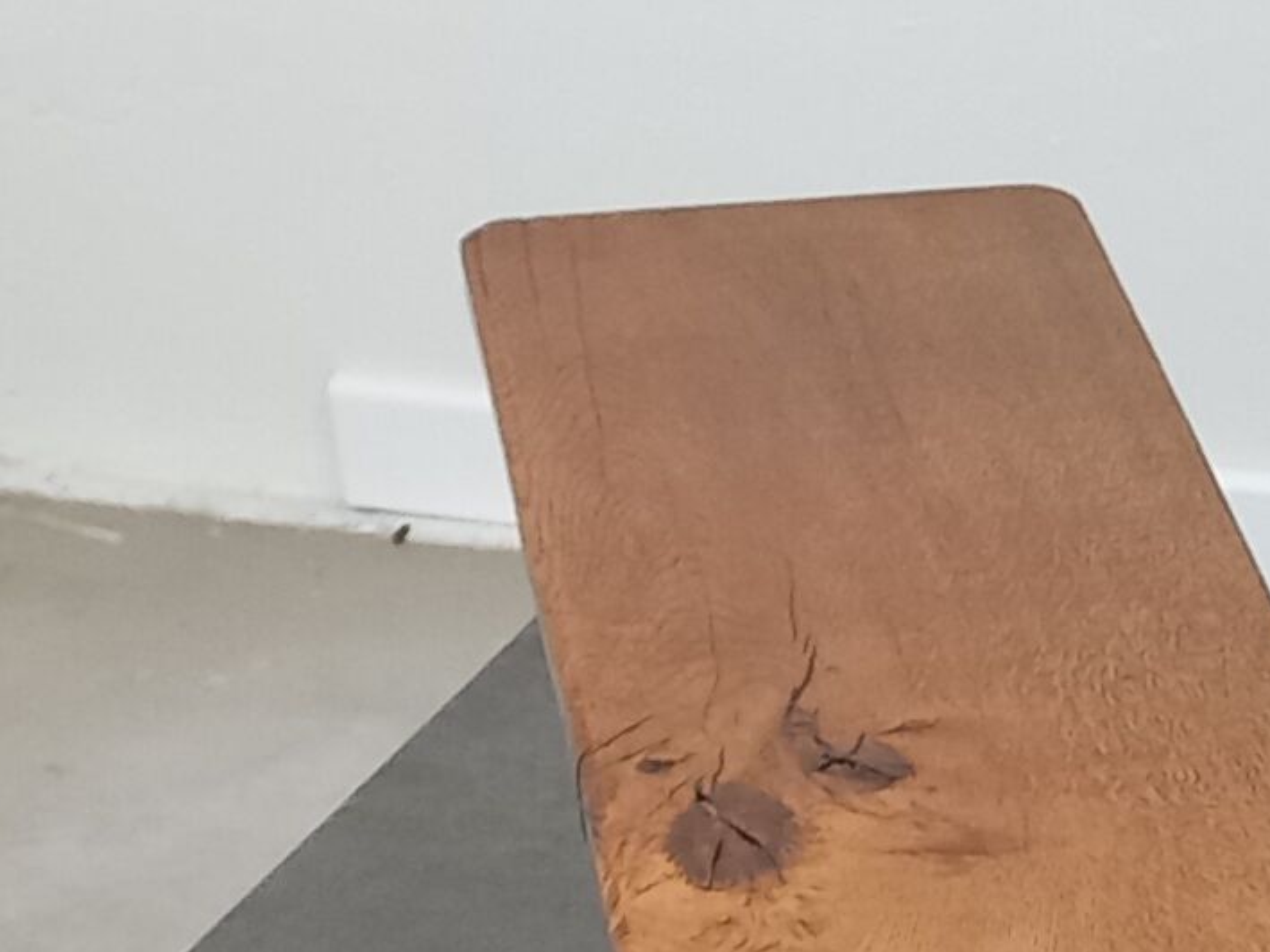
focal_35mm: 141
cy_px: 2008
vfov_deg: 9.7
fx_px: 5174
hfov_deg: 13.3
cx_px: 1863
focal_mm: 4.65
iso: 250
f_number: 1.8
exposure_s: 1/50
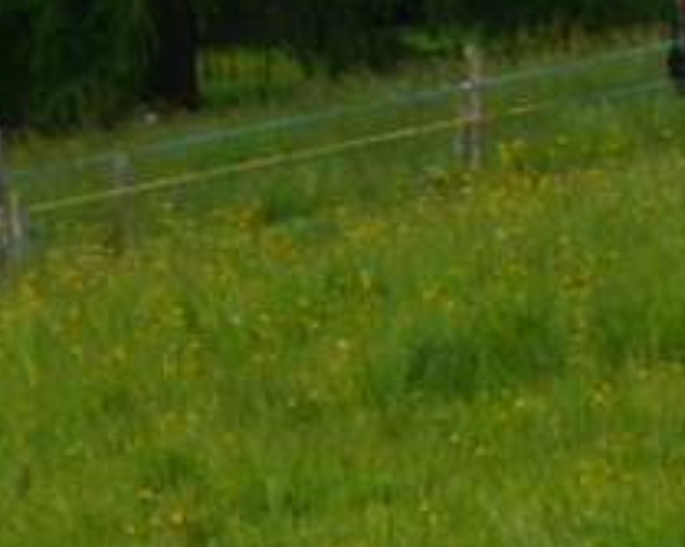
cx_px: 1780
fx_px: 8754
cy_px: -365
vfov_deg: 3.6
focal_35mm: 432
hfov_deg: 4.4
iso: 160
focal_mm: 42
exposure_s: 1/200
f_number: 7.1
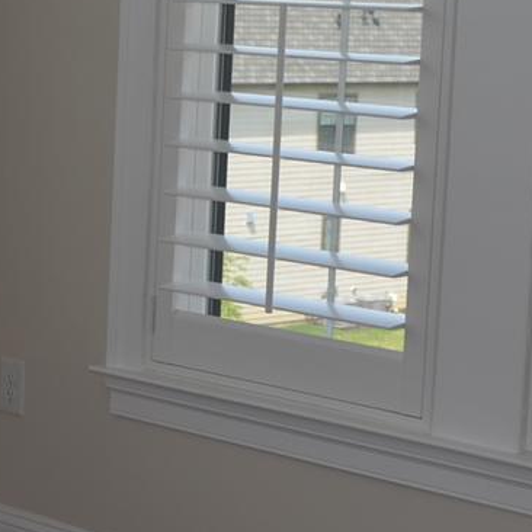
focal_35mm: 128
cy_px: 151
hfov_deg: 13.2
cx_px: -138
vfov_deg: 13.6
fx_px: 2226
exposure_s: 1/200
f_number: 4.5
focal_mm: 18
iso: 100
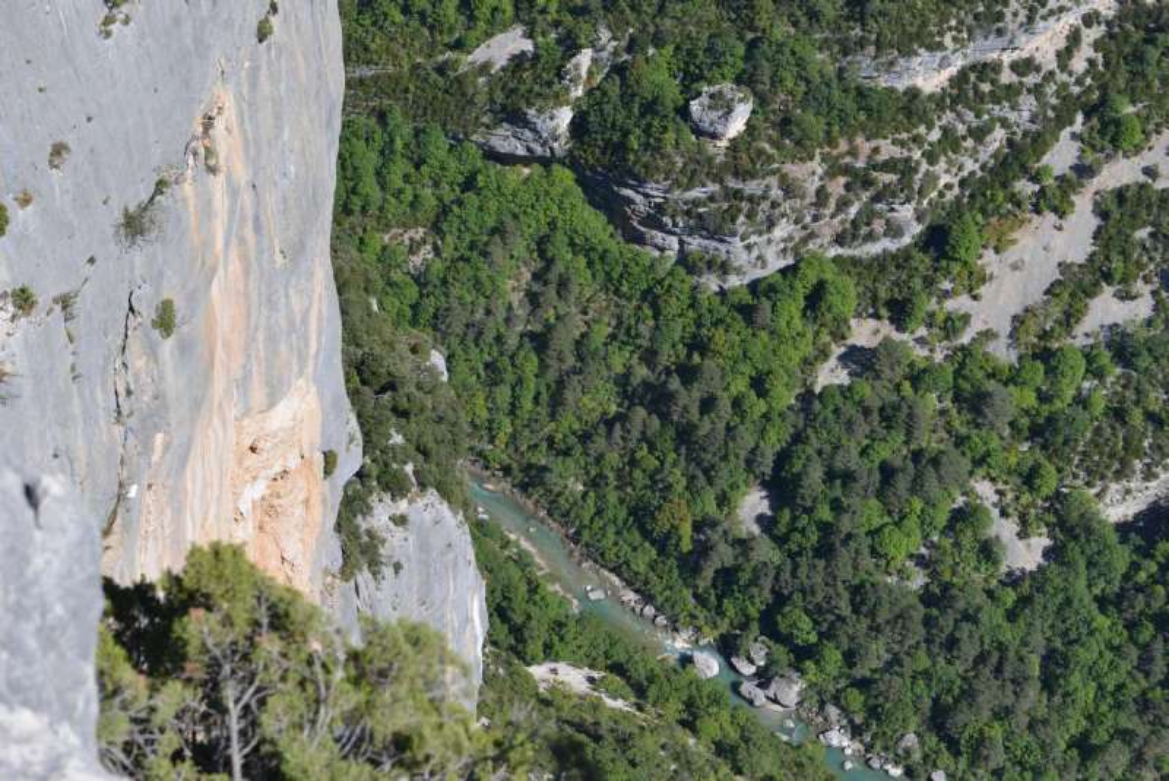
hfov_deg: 28.8
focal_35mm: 70
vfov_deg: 19.5
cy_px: 390
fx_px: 2274
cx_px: 584
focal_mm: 70
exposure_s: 1/160
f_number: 7.1
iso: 125
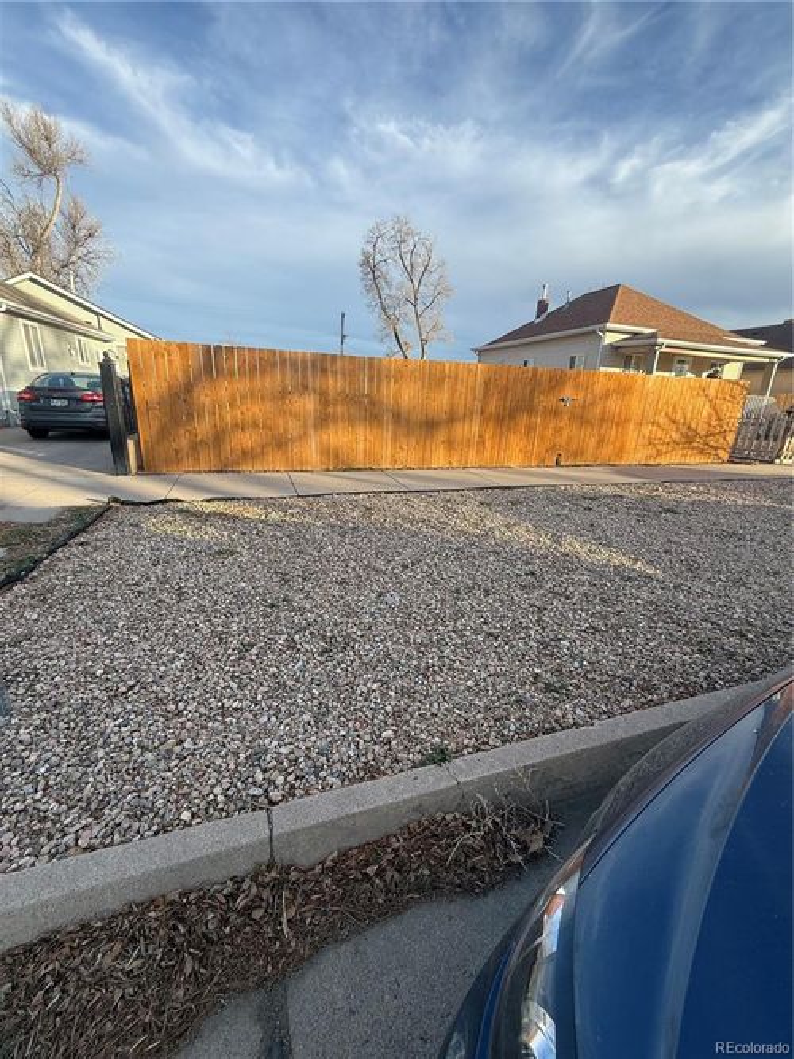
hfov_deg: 85.7
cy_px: 530
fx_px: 428
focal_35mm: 14
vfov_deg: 102.1
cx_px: 397
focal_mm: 2.22
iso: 50
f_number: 2.2
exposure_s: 1/522
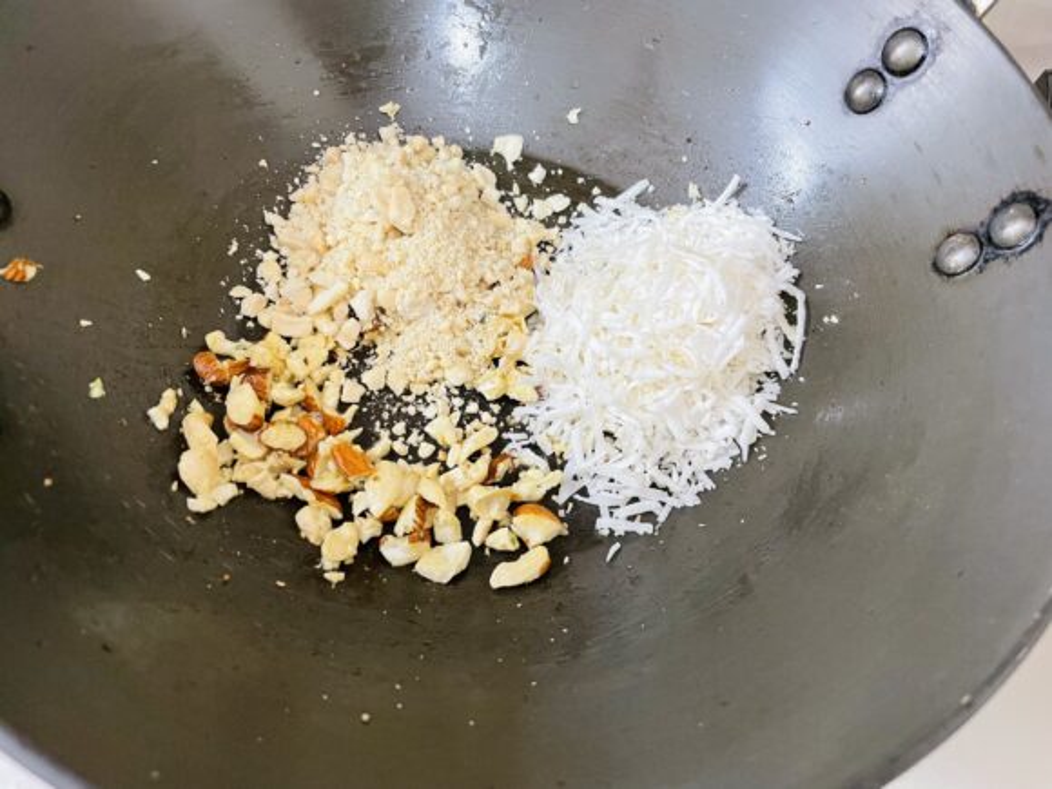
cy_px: 394
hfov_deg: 67.3
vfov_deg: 53.1
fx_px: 790
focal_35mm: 26
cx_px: 526
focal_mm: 4.2
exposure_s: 1/50
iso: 320
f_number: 1.6
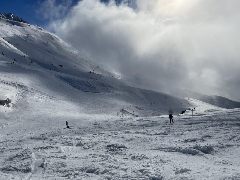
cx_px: 120
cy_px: 90
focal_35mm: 26
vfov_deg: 53.1
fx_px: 180
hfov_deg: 67.3
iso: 32
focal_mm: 4.2
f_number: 1.6
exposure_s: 1/25000
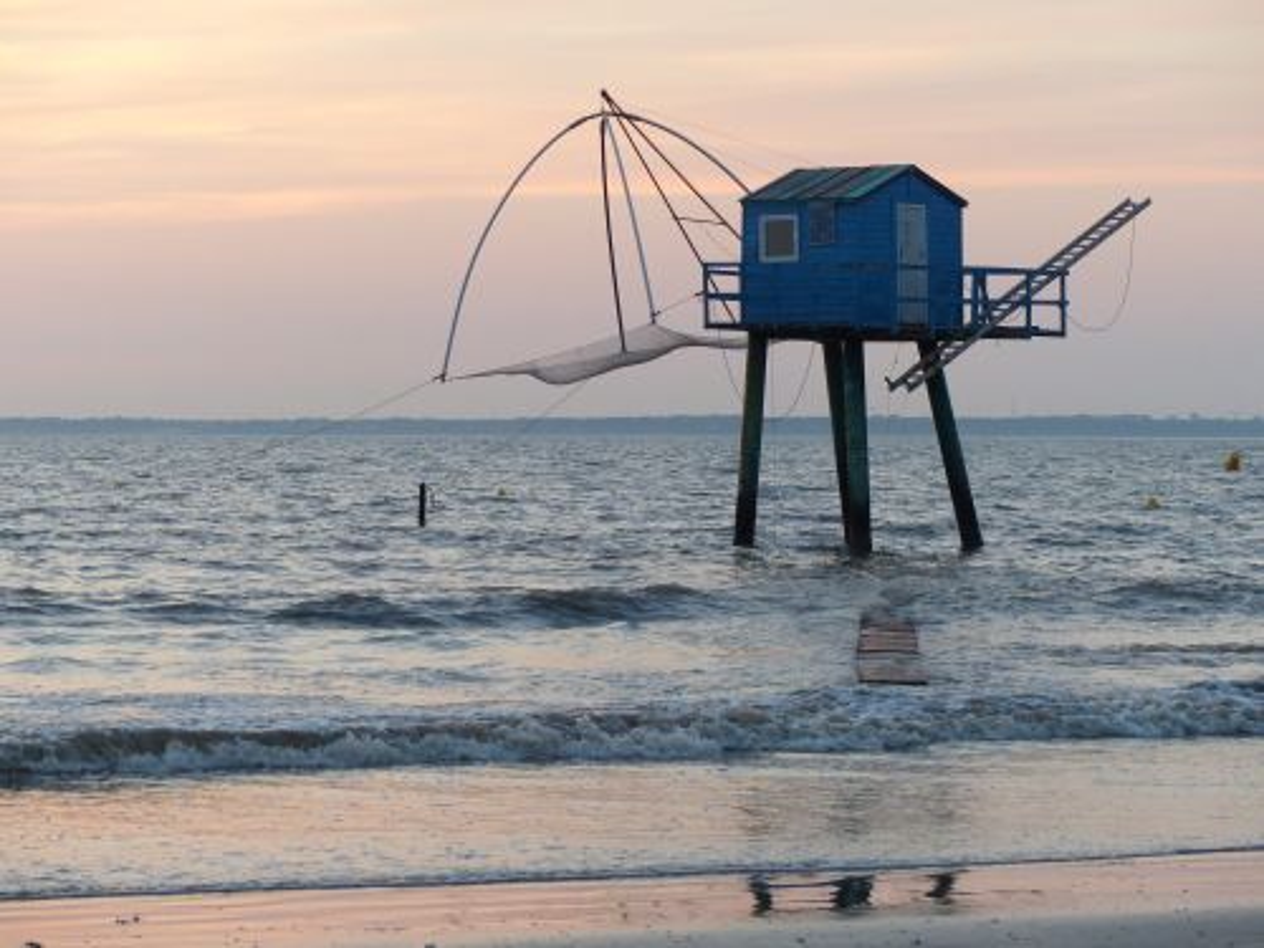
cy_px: 474
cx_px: 632
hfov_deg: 14.6
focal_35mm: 135
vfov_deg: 11.0
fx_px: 4930
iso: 400
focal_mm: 24.3
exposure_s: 1/320
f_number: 2.8
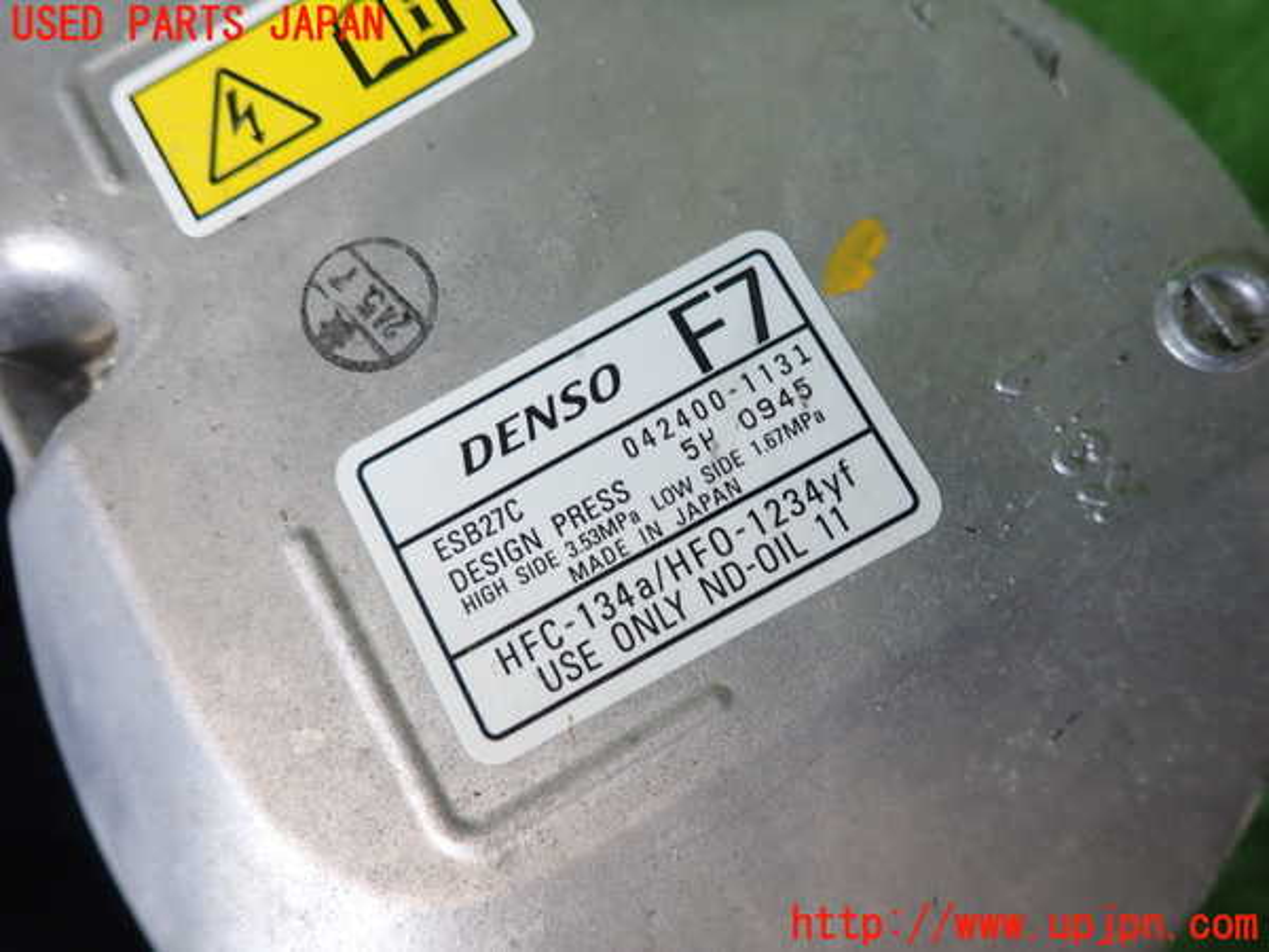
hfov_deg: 69.4
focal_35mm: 25
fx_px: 916
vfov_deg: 54.9
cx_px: 634
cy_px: 476
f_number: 2
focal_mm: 4.5
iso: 125
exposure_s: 1/60
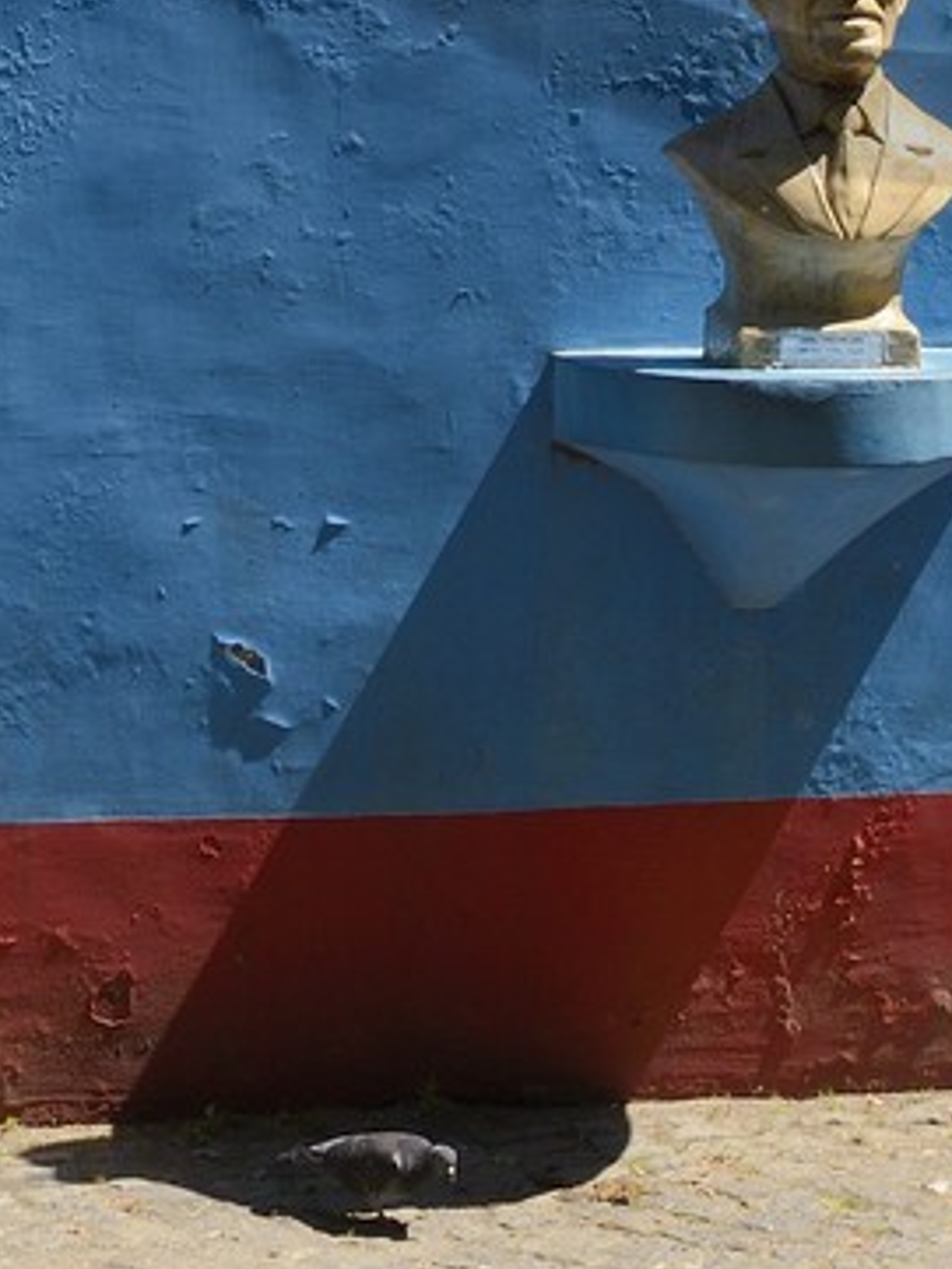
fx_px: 4837
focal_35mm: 132
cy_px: -910
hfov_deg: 11.1
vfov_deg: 13.6
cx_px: 1017
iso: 200
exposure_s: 1/320
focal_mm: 31
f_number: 8
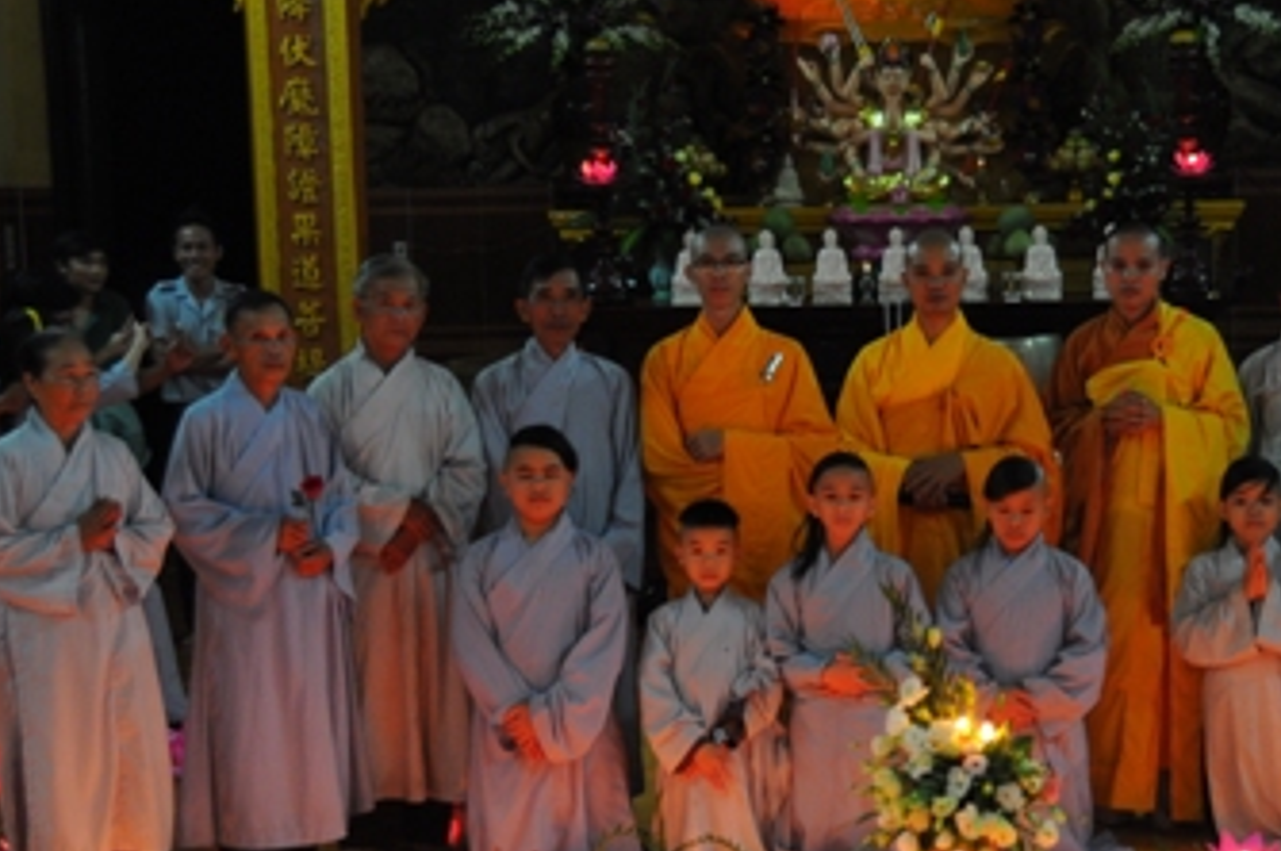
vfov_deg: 14.7
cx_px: 936
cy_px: 677
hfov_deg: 22.0
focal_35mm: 92
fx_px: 3270
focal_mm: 32
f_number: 4
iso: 640
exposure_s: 1/15
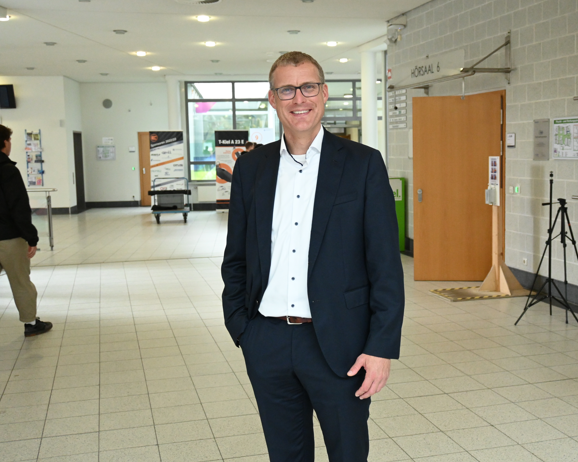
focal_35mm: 44
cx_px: 329
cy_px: 231
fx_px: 753
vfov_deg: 34.1
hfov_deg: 41.9
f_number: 4.5
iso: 3200
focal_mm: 26
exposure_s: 1/125
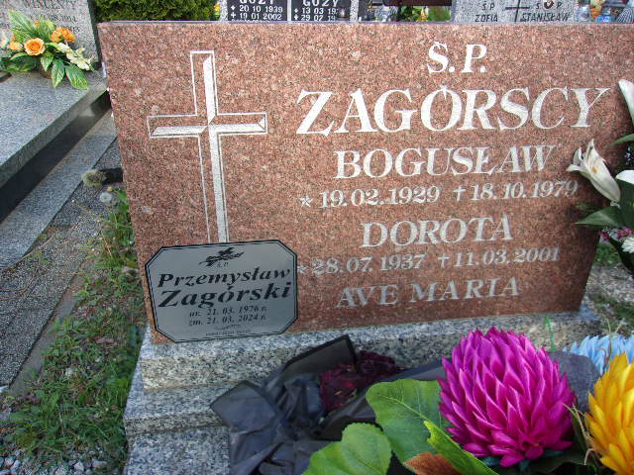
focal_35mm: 27
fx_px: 495
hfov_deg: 65.3
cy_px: 238
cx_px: 317
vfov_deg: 51.4
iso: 80
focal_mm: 4.9
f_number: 3
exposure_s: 1/170
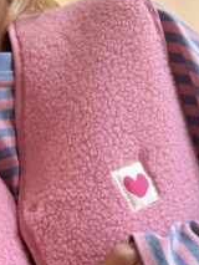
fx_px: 459
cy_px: 293
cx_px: 96
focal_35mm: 60
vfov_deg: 29.0
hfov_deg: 24.4
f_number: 1.78
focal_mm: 6.76
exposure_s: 1/50
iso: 200
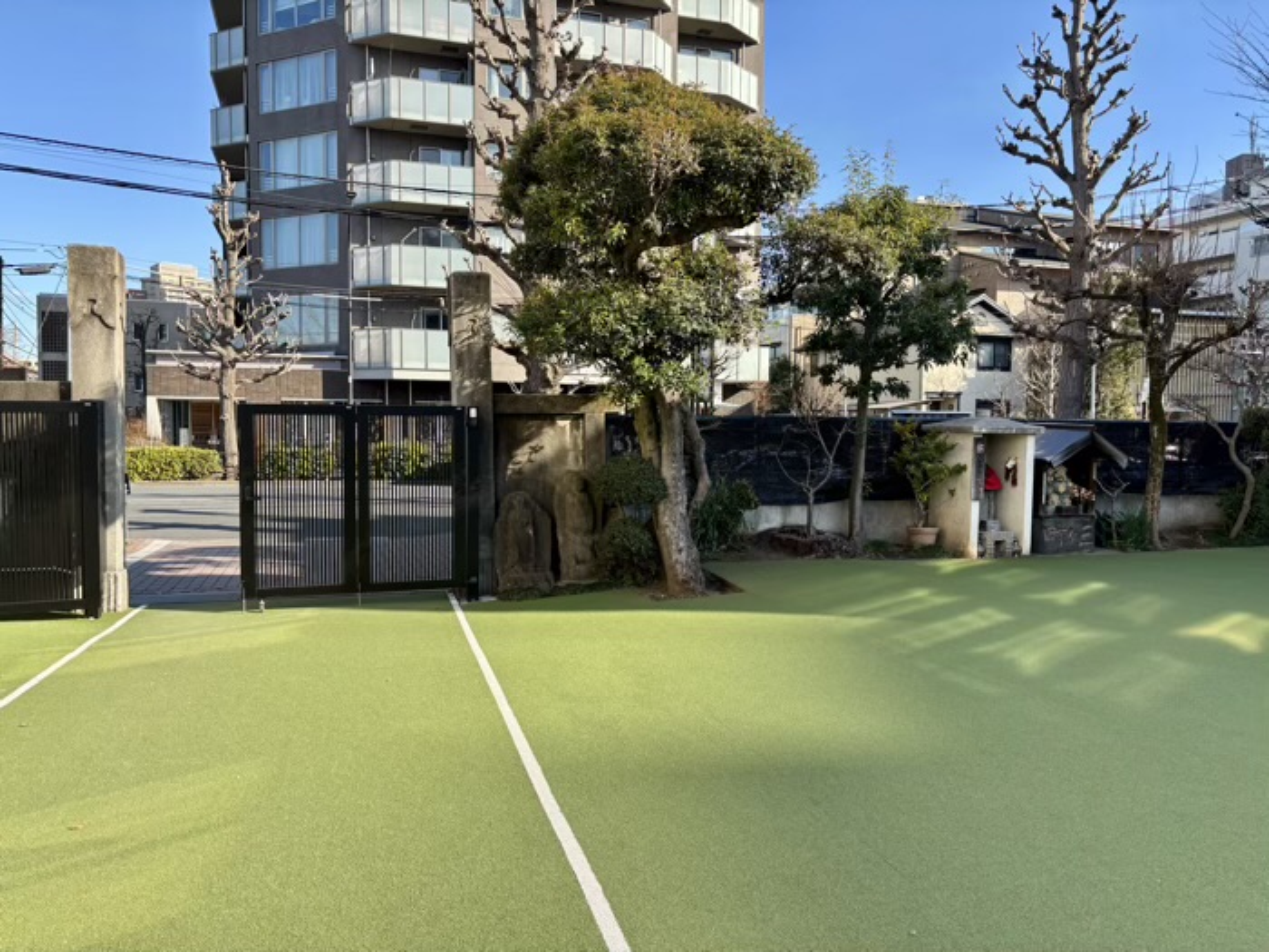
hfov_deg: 67.3
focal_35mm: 26
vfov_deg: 53.1
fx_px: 953
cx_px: 634
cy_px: 476
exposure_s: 1/1007
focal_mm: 5.96
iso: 50
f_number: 1.6
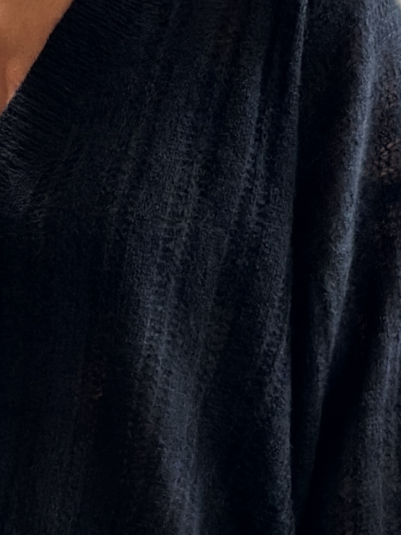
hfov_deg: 7.4
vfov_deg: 9.8
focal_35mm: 200
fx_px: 3089
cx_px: -17
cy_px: 53
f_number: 1.78
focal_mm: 6.86
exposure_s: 1/100
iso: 160
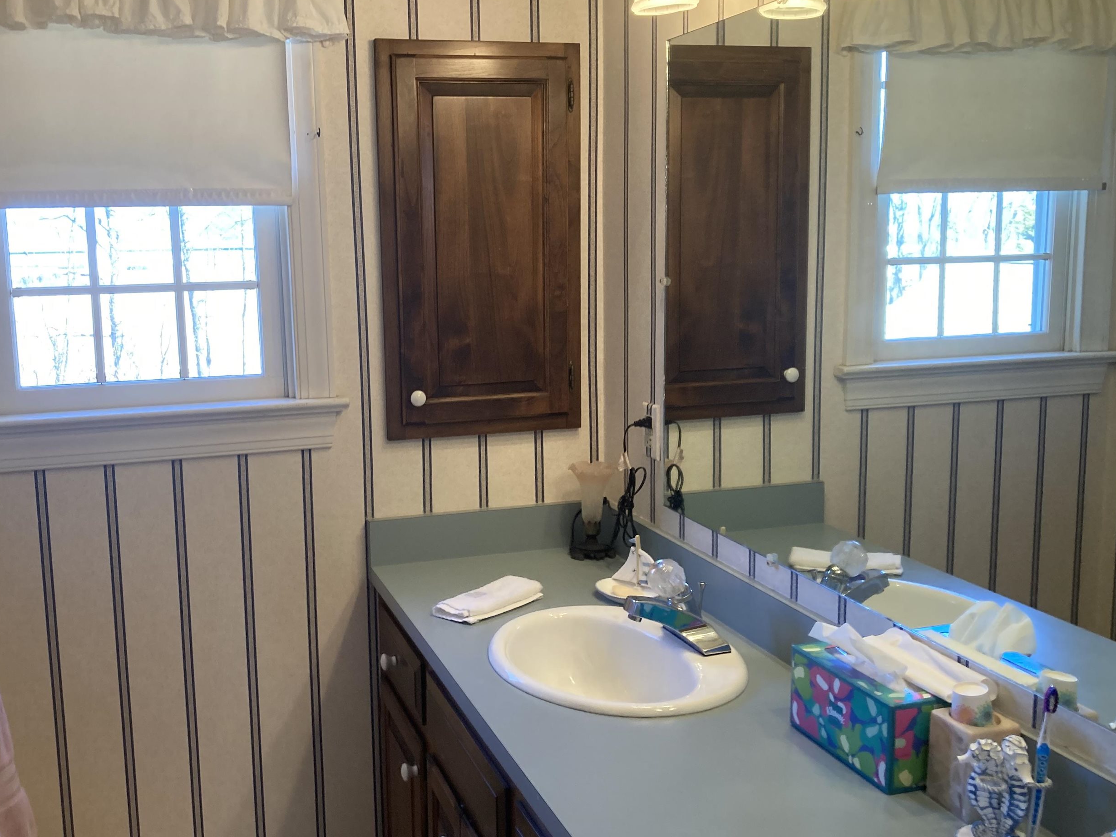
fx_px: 1128
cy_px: 401
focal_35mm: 35
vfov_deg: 40.7
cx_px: 459
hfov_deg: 52.4
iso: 80
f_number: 1.8
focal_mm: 3.99
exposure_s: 1/60
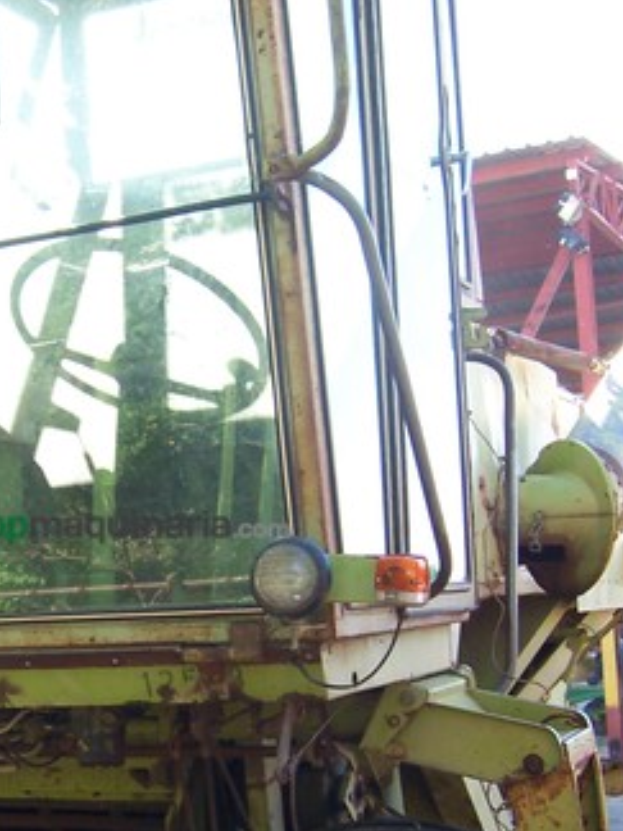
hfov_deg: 23.6
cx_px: 99
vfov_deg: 31.5
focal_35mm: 61
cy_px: 523
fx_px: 1464
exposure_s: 1/125
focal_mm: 5.6
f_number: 3.4
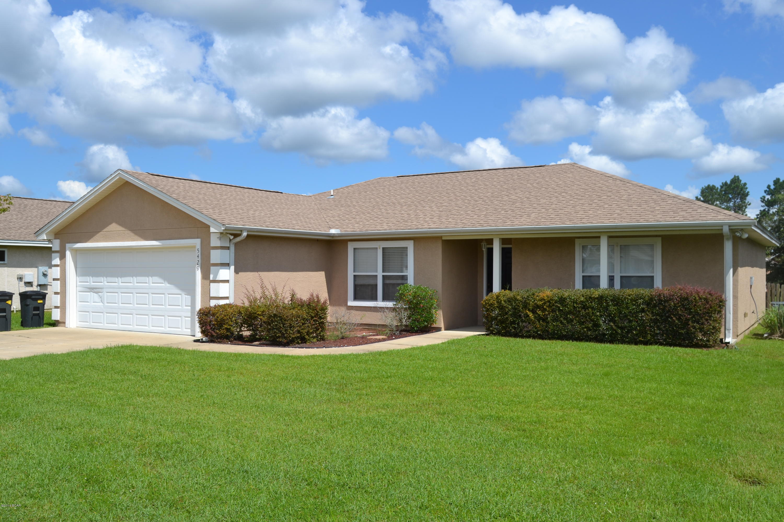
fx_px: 719
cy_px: 261
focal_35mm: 33
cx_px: 392
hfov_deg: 57.2
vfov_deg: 40.0
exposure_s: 1/320
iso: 100
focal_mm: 22
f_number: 6.3
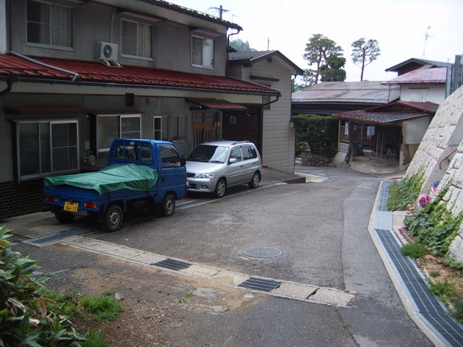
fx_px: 495
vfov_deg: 38.7
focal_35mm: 37
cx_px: 232
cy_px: 174
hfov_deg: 50.1
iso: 63
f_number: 2.9
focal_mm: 6.2
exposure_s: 1/45
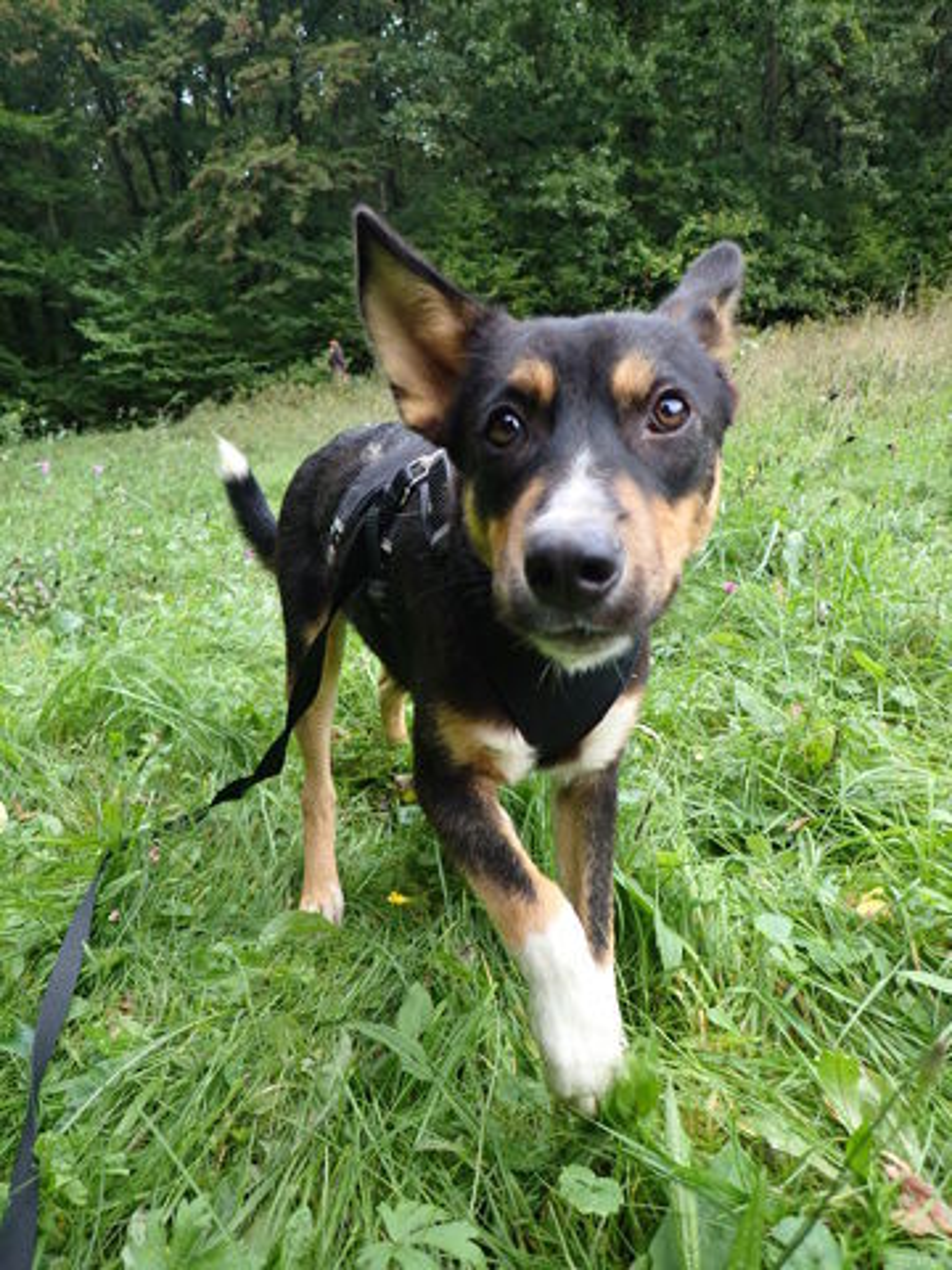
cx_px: 476
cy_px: 635
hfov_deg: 54.9
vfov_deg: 69.4
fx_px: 917
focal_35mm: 25
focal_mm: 4.5
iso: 250
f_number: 2
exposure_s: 1/500
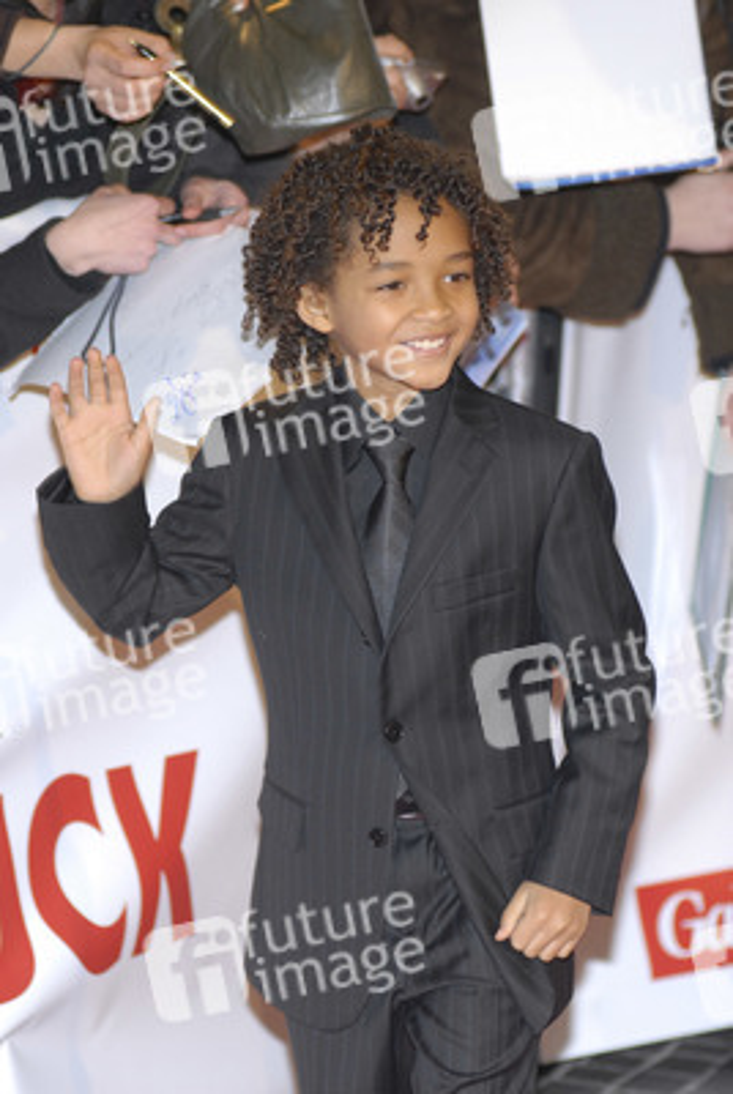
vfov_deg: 11.0
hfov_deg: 7.3
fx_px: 5706
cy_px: 547
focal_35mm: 188
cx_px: 366
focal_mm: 125
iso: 400
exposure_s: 1/125
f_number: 4
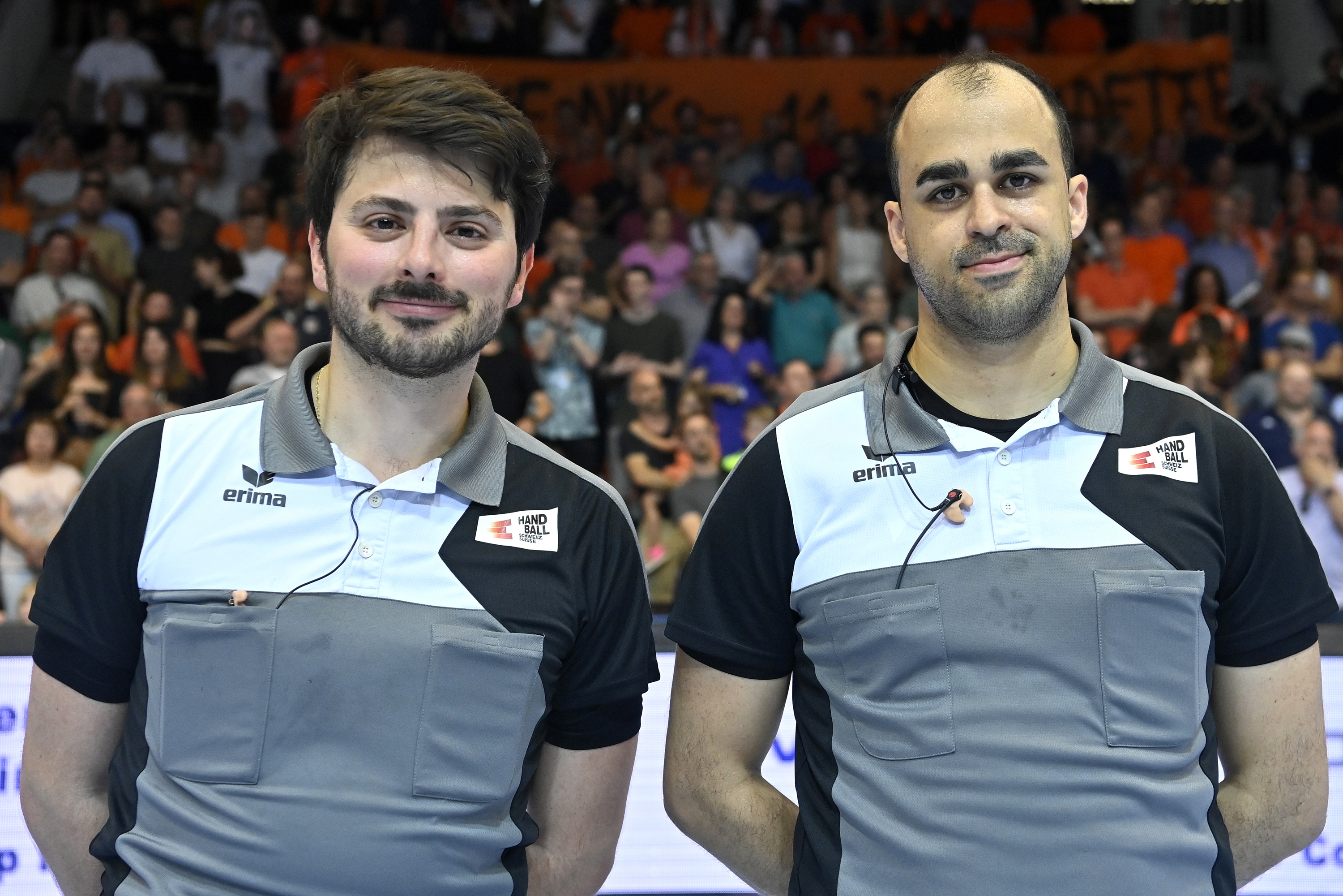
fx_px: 2164
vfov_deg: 23.4
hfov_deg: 34.5
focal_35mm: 58
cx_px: 672
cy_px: 448
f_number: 5
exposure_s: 1/400
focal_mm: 58
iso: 3200
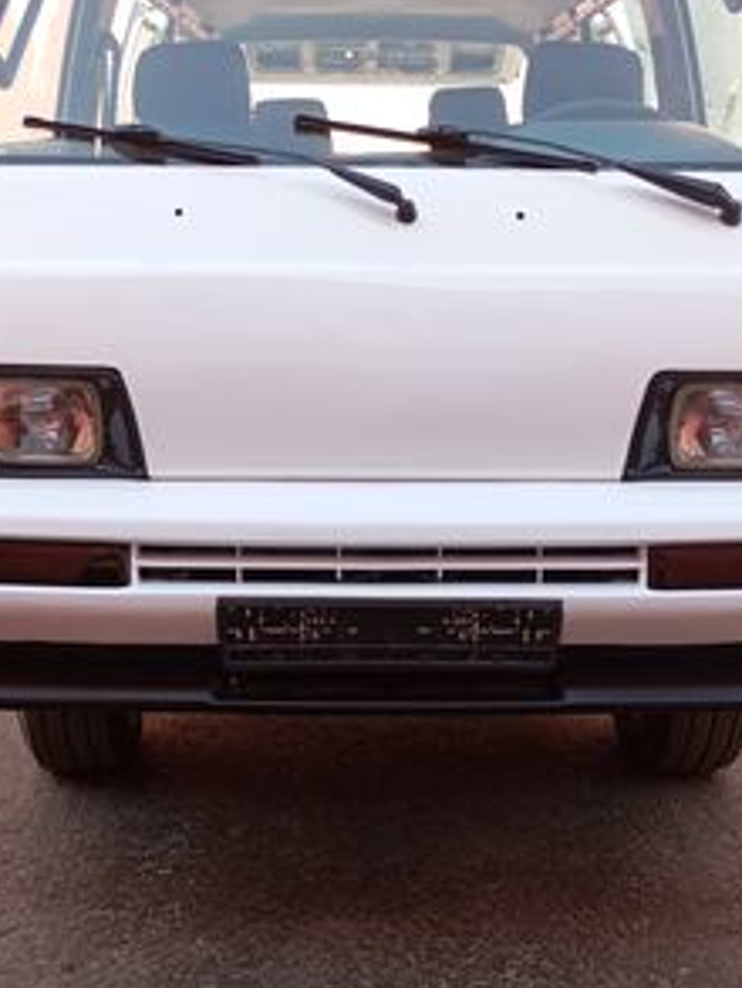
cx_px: 388
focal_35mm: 47
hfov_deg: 30.9
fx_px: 1342
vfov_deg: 39.8
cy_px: 683
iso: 110
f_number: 1.8
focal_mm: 4.27
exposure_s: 1/272
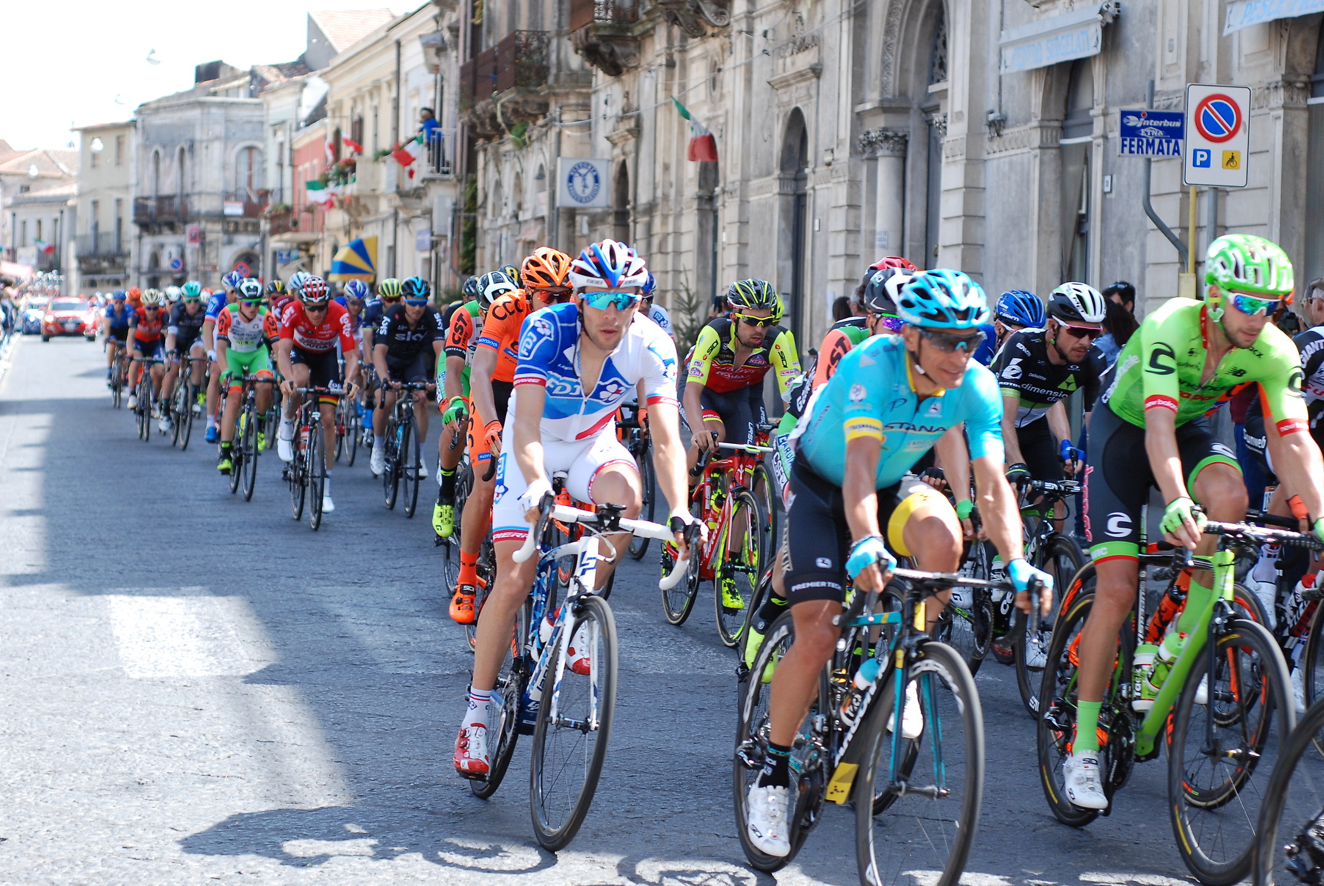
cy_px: 419
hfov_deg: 23.6
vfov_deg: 15.9
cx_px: 674
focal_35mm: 86
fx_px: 3167
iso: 250
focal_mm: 50
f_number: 3.5
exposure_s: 1/800
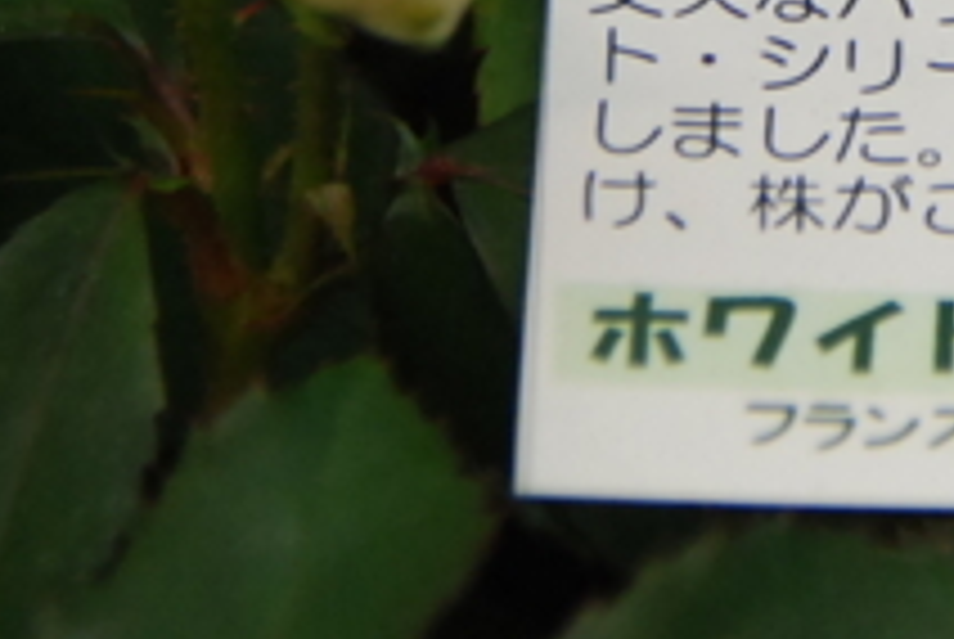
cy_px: -423
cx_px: 1130
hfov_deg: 2.9
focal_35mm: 707
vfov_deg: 1.9
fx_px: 18758
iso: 800
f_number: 5.6
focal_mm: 125
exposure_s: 1/400
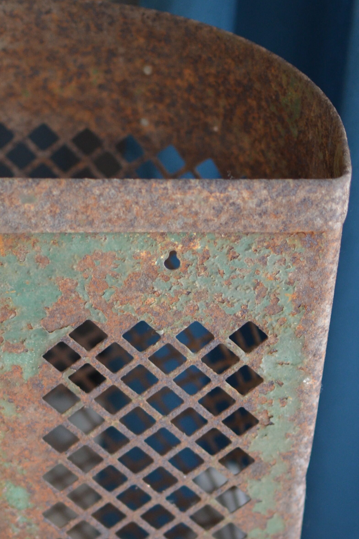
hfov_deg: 13.2
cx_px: 18
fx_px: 1540
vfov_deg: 19.7
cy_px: 410
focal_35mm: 103
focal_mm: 35
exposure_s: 1/60
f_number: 1.8
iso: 450
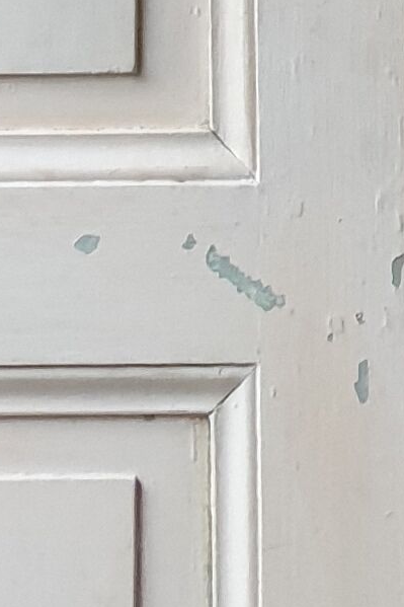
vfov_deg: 9.8
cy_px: -913
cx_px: 464
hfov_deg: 7.5
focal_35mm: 182
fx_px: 3065
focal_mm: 4.3
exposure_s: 1/49
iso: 250
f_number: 1.5
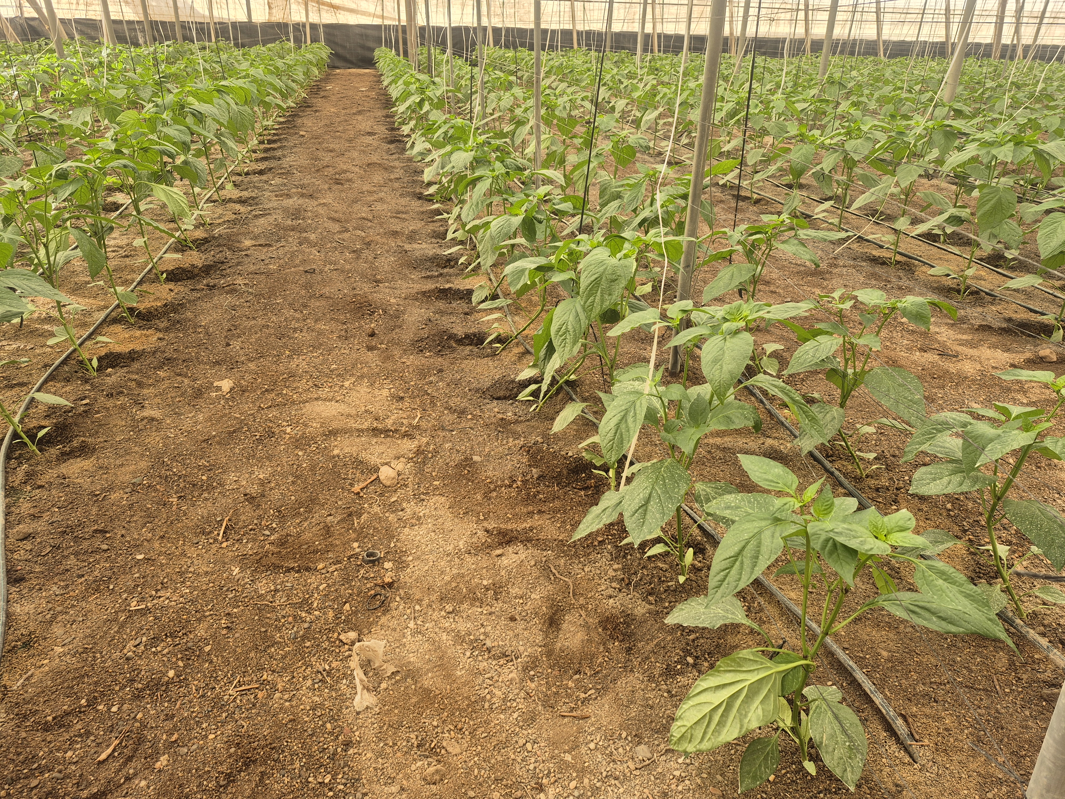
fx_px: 708
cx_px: 532
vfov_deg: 58.9
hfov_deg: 73.9
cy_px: 400
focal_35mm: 23
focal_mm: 5.4
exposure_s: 1/180
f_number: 1.8
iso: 40
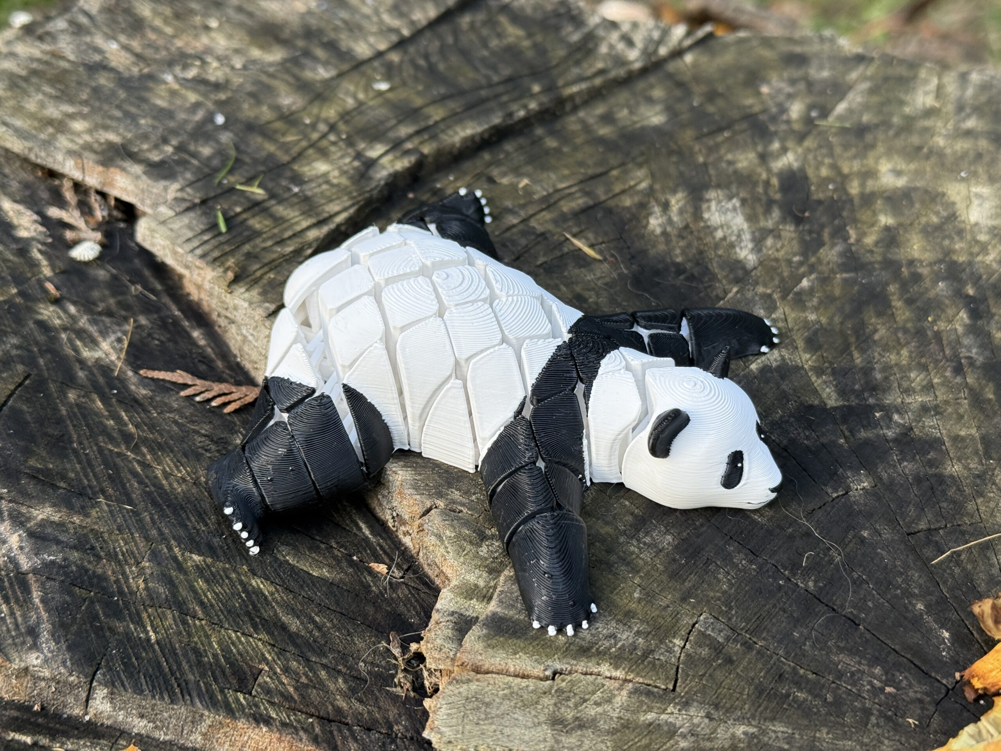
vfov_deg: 30.3
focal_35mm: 48
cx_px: 500
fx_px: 1388
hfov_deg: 39.7
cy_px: 376
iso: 64
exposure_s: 1/187
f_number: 1.78
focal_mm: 6.76
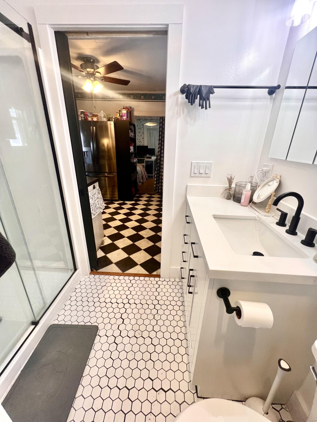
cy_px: 211
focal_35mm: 13
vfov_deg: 106.2
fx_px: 159
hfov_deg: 89.9
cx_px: 158
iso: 160
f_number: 1.8
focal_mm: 1.57
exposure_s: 1/120
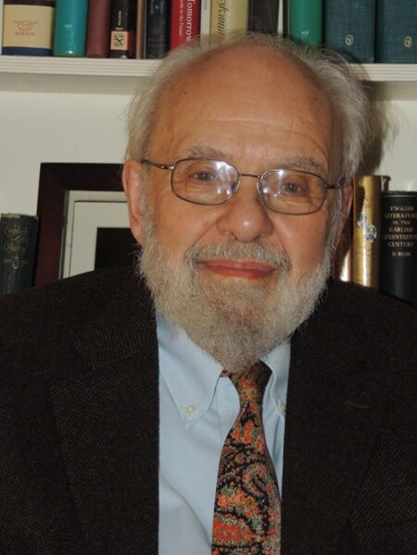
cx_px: 208
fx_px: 2329
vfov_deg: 13.6
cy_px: 278
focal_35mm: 145
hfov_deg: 10.2
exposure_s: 1/60
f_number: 4.4
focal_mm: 25.8
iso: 200
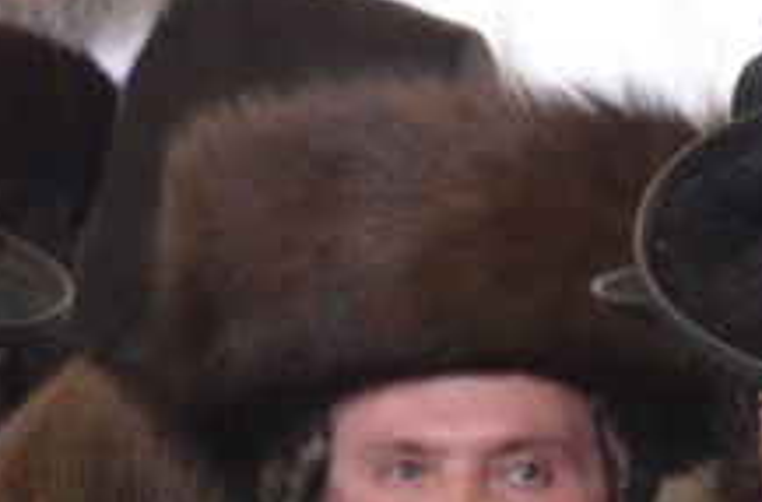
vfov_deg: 1.2
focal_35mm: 1099
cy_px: 1088
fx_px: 23186
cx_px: -365
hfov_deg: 1.9
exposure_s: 1/160
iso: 1250
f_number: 5
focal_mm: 155
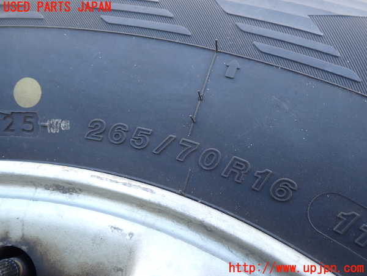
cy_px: 138
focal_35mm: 30
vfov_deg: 46.8
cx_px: 184
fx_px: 318
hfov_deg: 60.0
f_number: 2.3
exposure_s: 1/80
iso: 100
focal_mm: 5.4
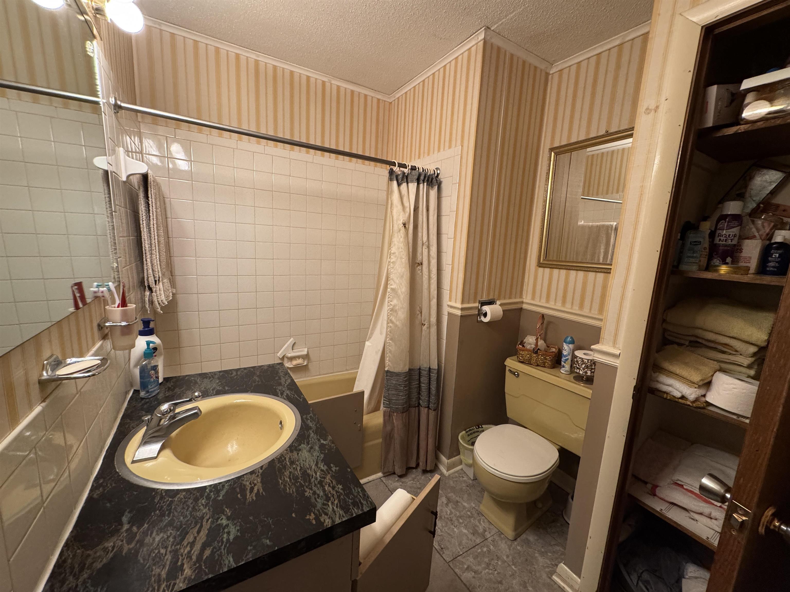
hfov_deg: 102.1
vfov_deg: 85.7
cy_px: 296
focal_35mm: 14
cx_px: 395
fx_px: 320
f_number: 2.2
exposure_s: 1/60
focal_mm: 2.22
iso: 320
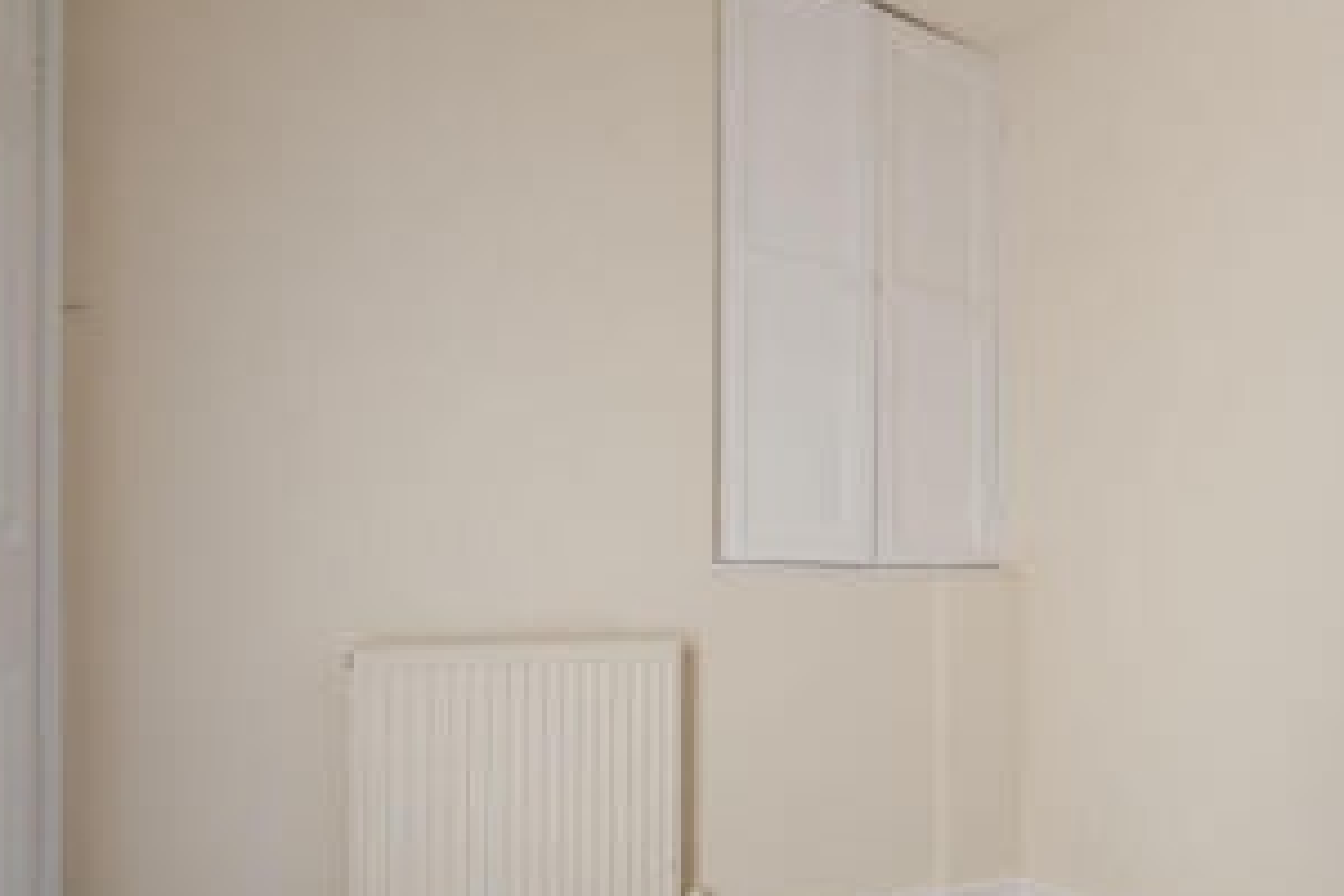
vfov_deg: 47.3
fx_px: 1008
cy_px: 585
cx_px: 1062
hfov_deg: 62.1
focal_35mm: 27
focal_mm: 17
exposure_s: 1/80
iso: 250
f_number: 8
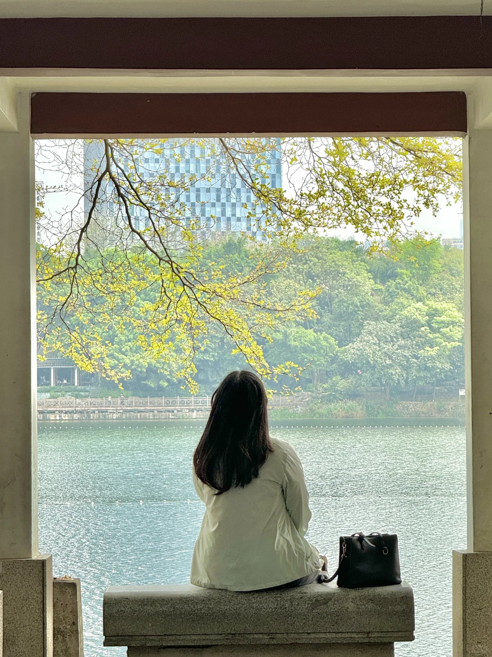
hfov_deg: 12.3
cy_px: 328
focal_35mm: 120
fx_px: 2274
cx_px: 246
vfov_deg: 16.4
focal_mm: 15.66
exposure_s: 1/644
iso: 50
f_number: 2.8
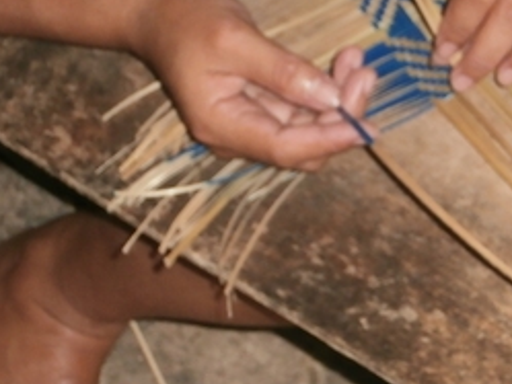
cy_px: 113
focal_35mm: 164
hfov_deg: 12.0
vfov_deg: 9.0
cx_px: 304
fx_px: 2427
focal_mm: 12.1
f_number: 4.7
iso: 200
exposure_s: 1/40
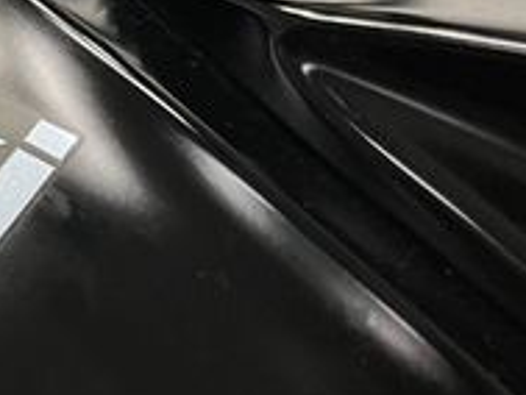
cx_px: -298
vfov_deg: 16.7
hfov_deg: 19.1
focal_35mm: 88
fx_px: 1338
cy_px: 78
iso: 80
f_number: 1.6
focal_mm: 5.1
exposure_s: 1/50
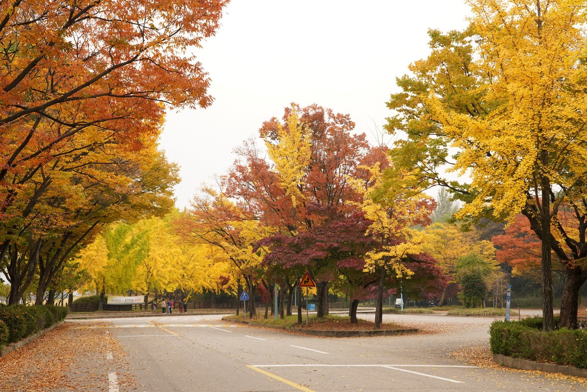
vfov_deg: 28.1
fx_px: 783
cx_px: 294
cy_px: 196
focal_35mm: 48
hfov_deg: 41.1
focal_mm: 48
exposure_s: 1/400
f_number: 10
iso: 1000
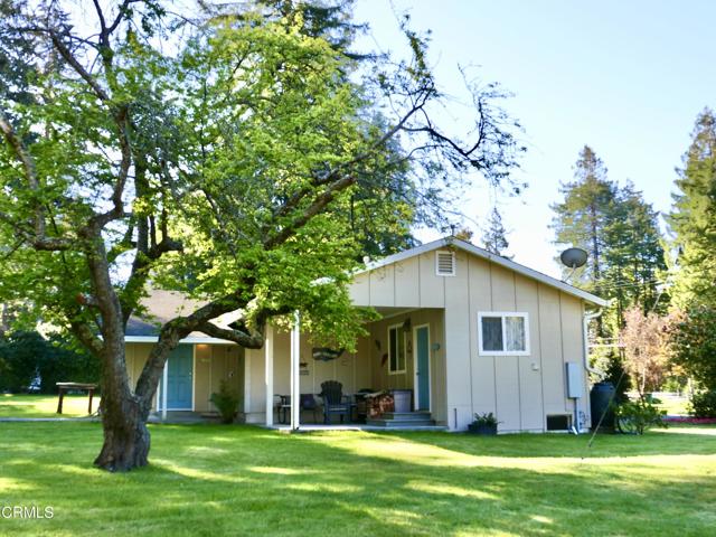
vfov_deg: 34.3
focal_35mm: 42
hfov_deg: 44.8
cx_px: 358
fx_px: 869
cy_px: 268
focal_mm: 19.1
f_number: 5.6
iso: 200
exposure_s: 1/160
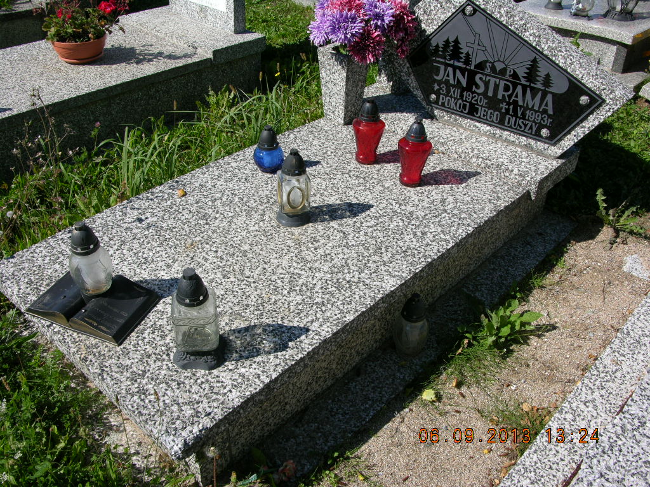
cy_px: 244
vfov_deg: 40.7
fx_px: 657
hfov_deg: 52.6
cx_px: 325
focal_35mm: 35
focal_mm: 8.9
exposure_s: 1/268
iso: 50
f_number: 6.3
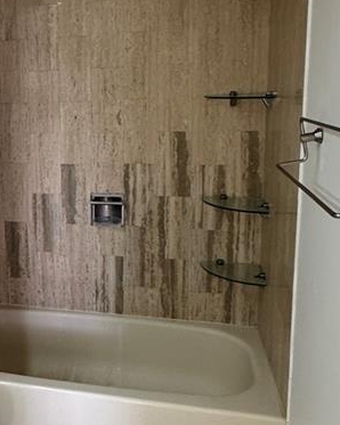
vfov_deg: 41.9
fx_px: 554
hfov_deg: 31.7
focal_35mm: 44
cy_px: 175
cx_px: 5
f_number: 2.2
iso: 250
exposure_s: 1/99
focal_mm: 2.22
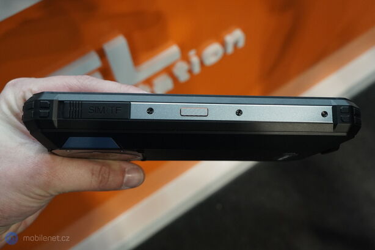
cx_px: 188
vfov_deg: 39.9
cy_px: 125
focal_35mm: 33
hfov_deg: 57.2
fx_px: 344
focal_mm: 33
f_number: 8
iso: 5000
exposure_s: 1/160
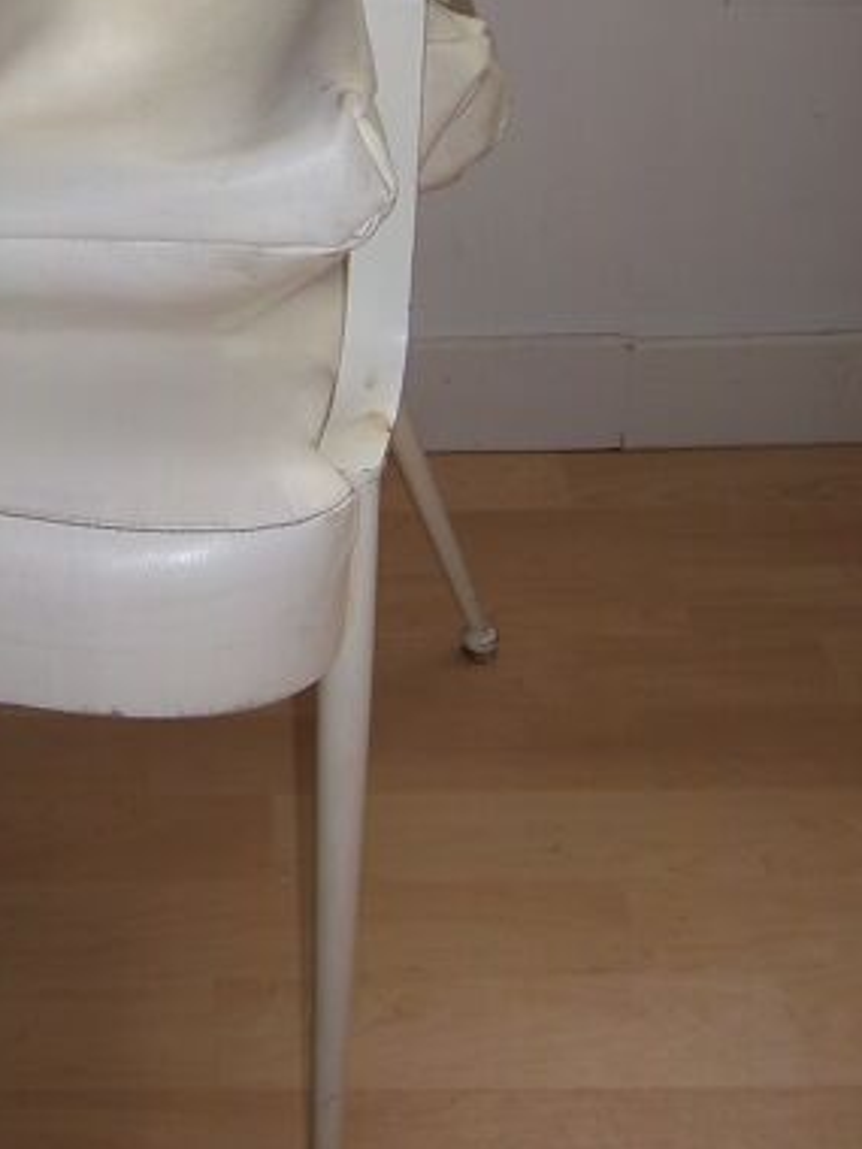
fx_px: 1959
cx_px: 3
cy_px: 166
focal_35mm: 59
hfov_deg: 23.8
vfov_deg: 31.5
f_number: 3.5
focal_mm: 5.1
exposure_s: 1/30
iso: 64
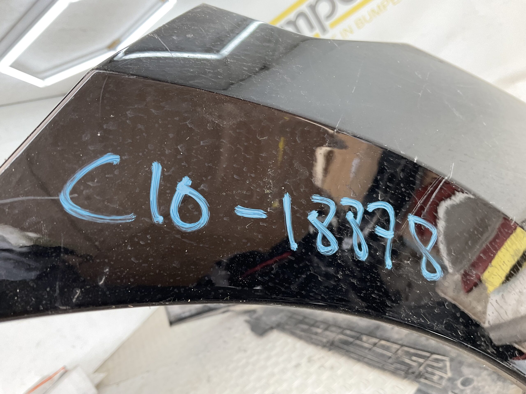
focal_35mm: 29
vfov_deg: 48.2
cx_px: 263
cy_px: 197
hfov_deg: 61.7
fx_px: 441
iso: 40
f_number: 1.8
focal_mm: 3
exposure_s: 1/100
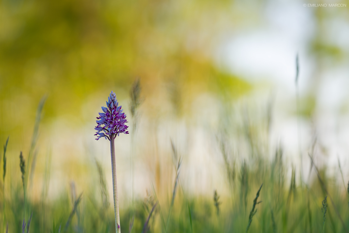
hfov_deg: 11.4
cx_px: 174
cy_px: 116
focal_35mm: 180
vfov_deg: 7.6
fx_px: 1745
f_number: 5
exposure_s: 1/160
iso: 100
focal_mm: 180
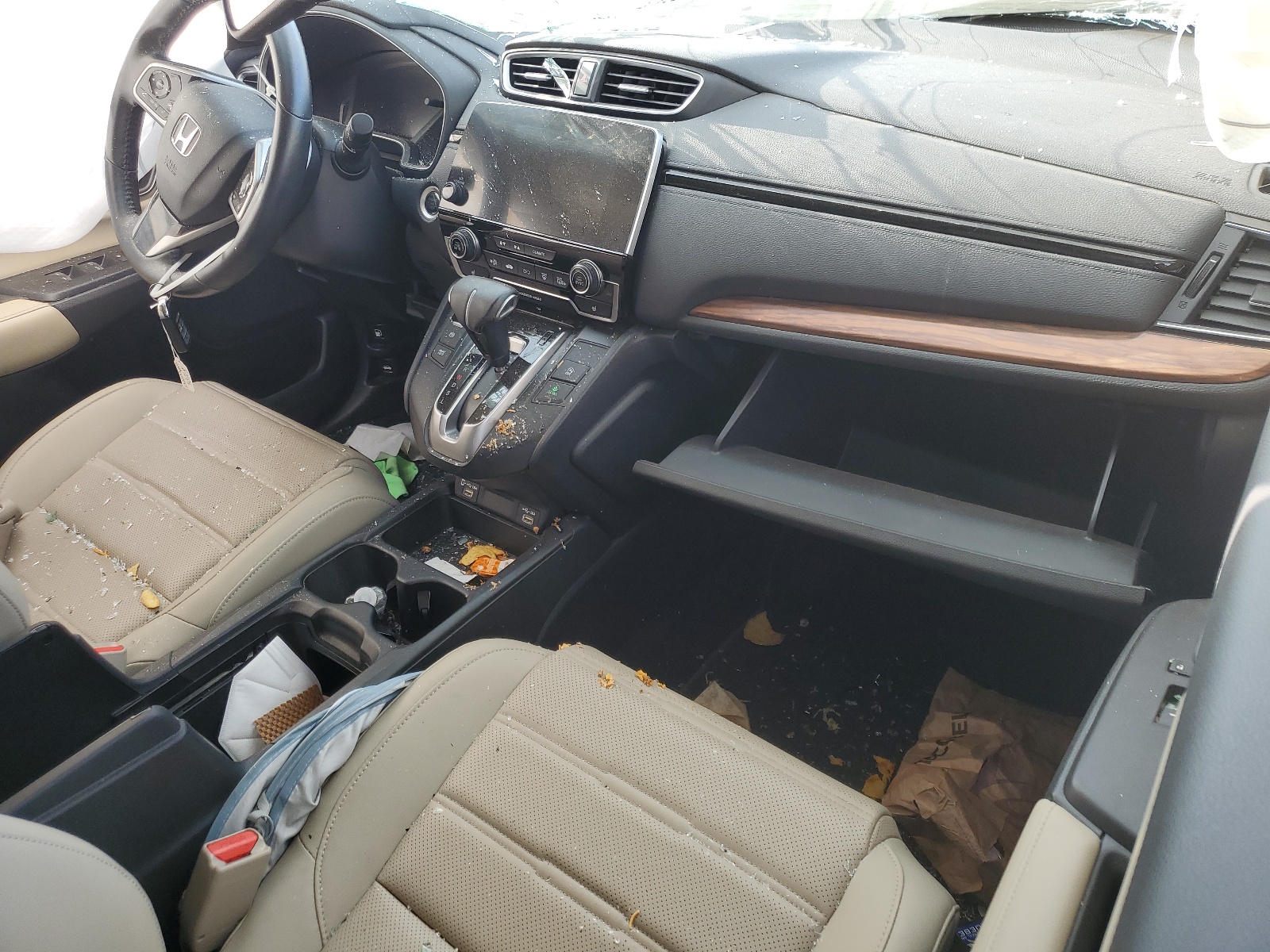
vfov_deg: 53.1
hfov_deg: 67.3
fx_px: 954
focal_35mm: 26
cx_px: 635
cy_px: 476
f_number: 1.5
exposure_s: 1/135
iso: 50
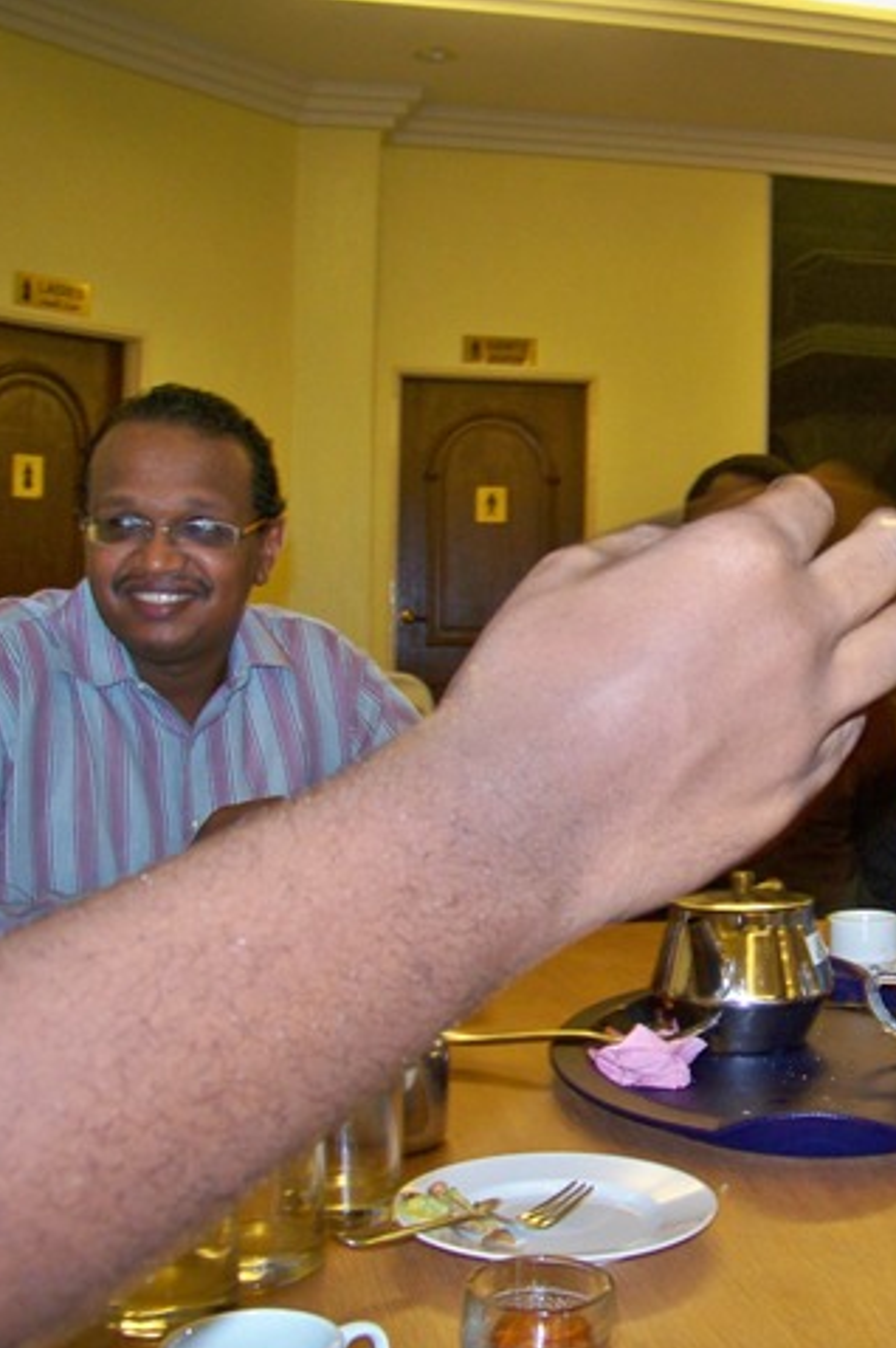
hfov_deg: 28.5
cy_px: 674
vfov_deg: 42.8
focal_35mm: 46
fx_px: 1720
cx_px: 741
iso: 200
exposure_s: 1/30
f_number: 2.8
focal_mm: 5.85
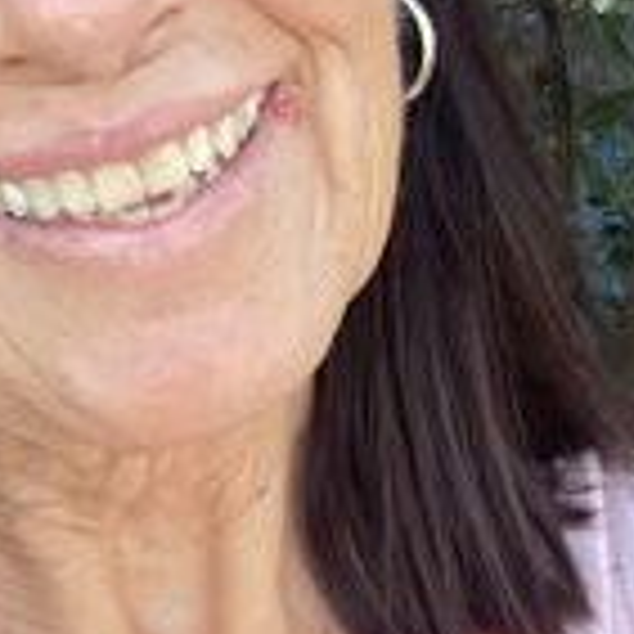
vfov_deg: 19.5
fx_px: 1720
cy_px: -148
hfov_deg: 20.6
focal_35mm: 83
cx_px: 121
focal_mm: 2.71
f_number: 2.2
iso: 100
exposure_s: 1/103
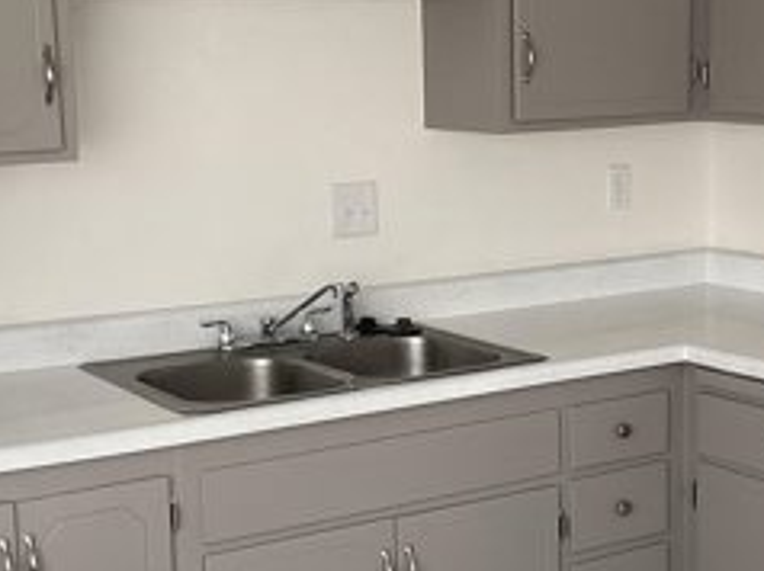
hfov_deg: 24.9
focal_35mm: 78
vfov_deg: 18.9
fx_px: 1720
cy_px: 324
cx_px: 504
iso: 32
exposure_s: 1/100
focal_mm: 3
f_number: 1.8
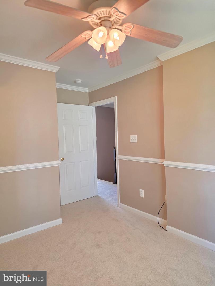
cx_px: 108
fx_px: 190
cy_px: 143
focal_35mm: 23
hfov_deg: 58.9
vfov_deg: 73.9
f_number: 1.7
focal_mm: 6.25
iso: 320
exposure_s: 1/120
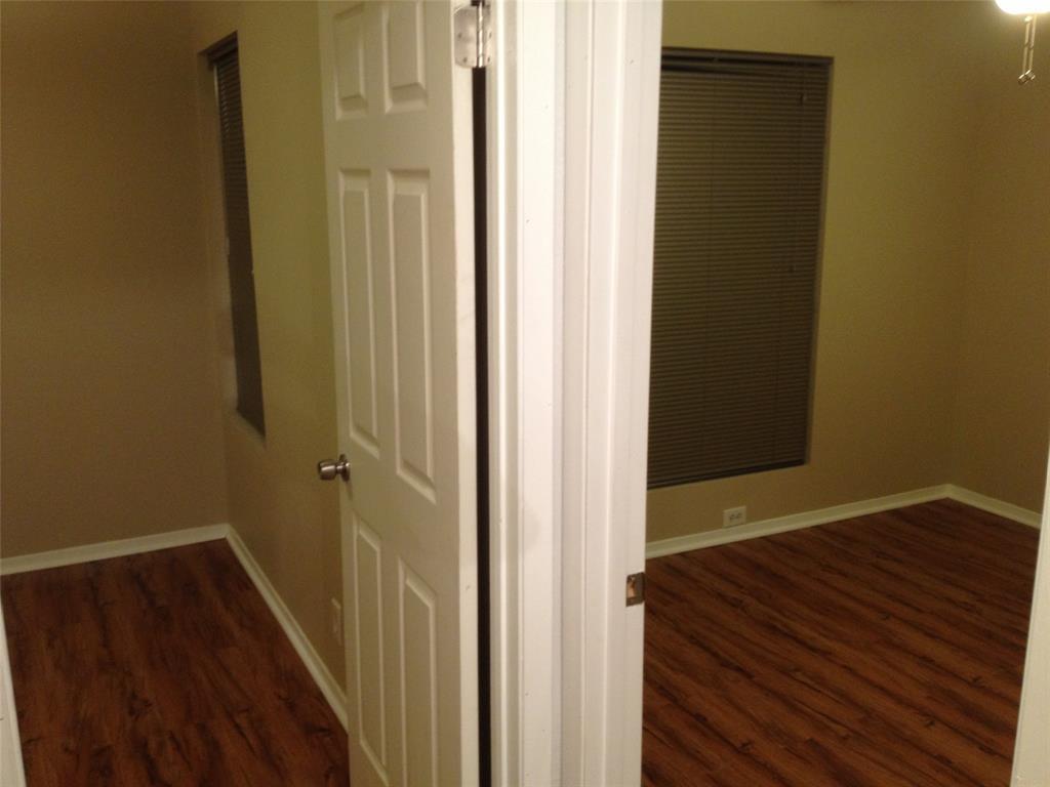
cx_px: 525
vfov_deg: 40.7
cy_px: 394
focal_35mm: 35
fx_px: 1062
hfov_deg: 52.6
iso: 125
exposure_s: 1/20
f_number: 2.4
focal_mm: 4.28
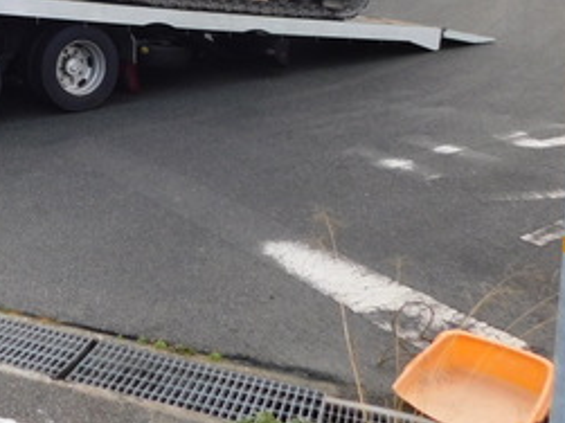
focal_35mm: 55
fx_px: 897
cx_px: 32
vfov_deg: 25.4
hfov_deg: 32.7
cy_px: 14
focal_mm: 4
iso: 125
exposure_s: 1/320
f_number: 3
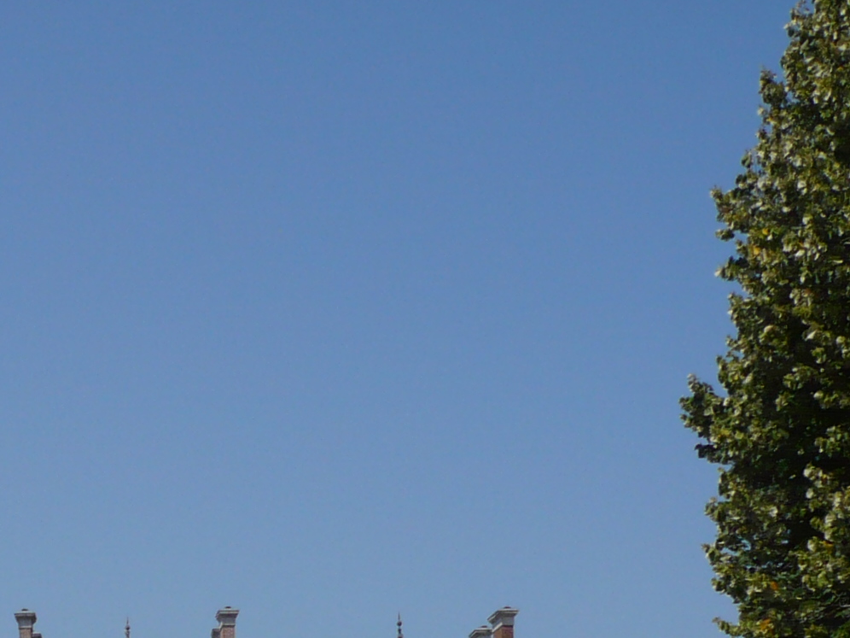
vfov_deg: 14.2
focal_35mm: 99
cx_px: 34
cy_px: 874
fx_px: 2431
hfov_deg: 19.4
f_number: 8
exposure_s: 1/400
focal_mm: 5.8
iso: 100
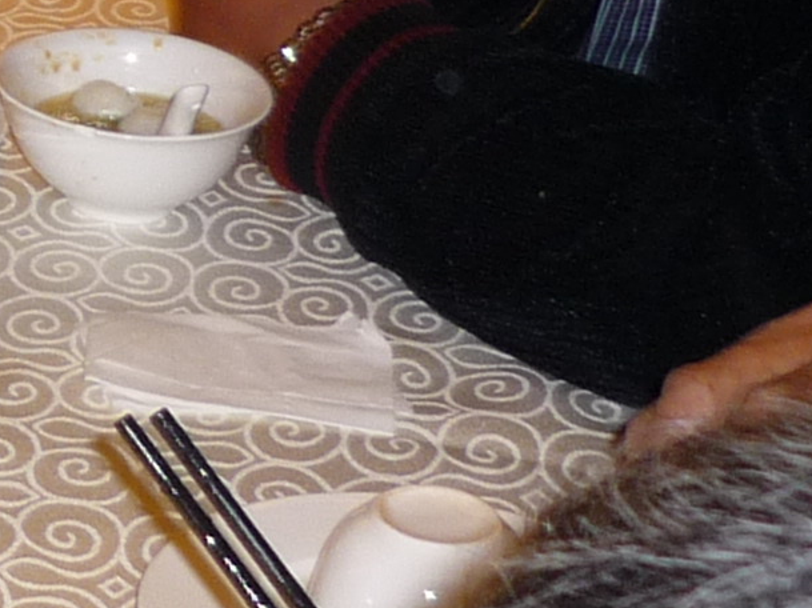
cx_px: -897
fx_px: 4149
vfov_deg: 8.1
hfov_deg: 10.2
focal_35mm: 177
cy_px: -456
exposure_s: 1/30
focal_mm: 5.5
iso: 100
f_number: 2.8
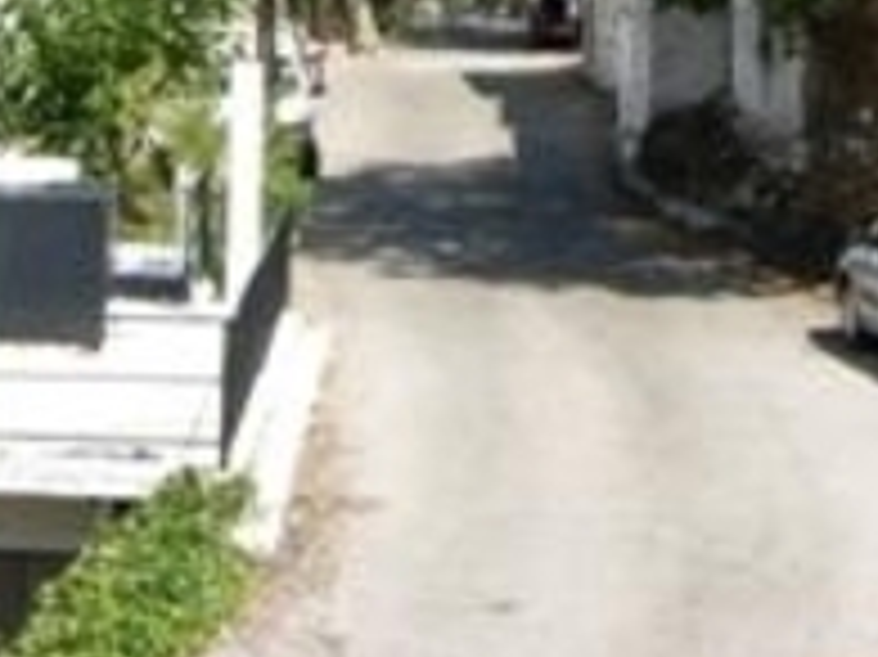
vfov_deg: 9.7
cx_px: 896
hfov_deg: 13.2
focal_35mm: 148
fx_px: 3752
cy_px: -324
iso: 50
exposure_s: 1/242
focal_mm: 10.1
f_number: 6.1
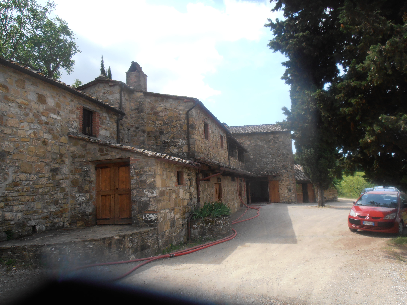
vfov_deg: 56.8
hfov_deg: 71.6
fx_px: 282
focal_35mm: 24
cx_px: 204
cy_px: 152
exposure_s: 1/640
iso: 80
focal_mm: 4.2
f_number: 3
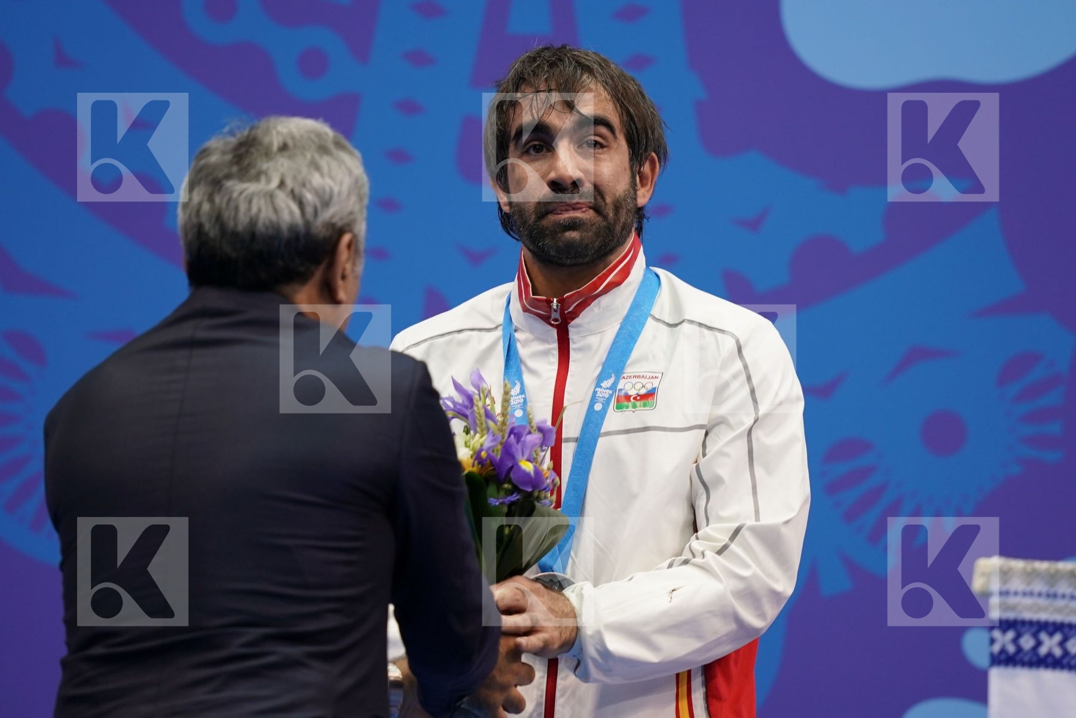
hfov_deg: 3.4
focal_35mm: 600
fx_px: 17932
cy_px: 359
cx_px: 538
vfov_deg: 2.3
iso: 500
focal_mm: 400
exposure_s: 1/500
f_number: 2.8
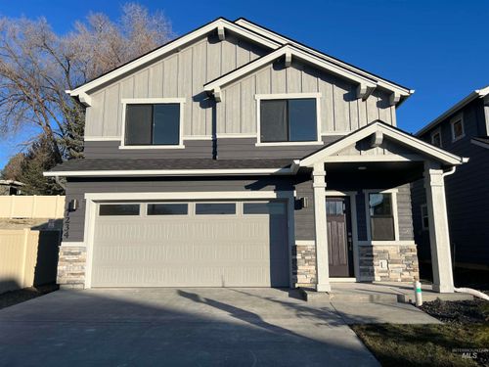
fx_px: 367
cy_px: 184
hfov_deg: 67.3
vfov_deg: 53.1
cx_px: 244
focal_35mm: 26
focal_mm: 5.7
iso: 50
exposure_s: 1/4274
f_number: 1.5
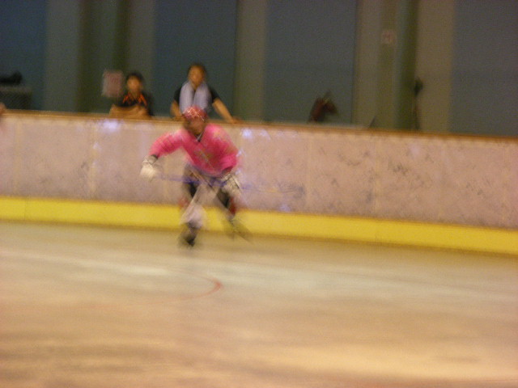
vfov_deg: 7.6
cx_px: 259
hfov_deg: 10.1
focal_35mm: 196
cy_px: 194
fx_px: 2933
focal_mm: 32.7
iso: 200
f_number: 3.5
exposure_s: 1/18
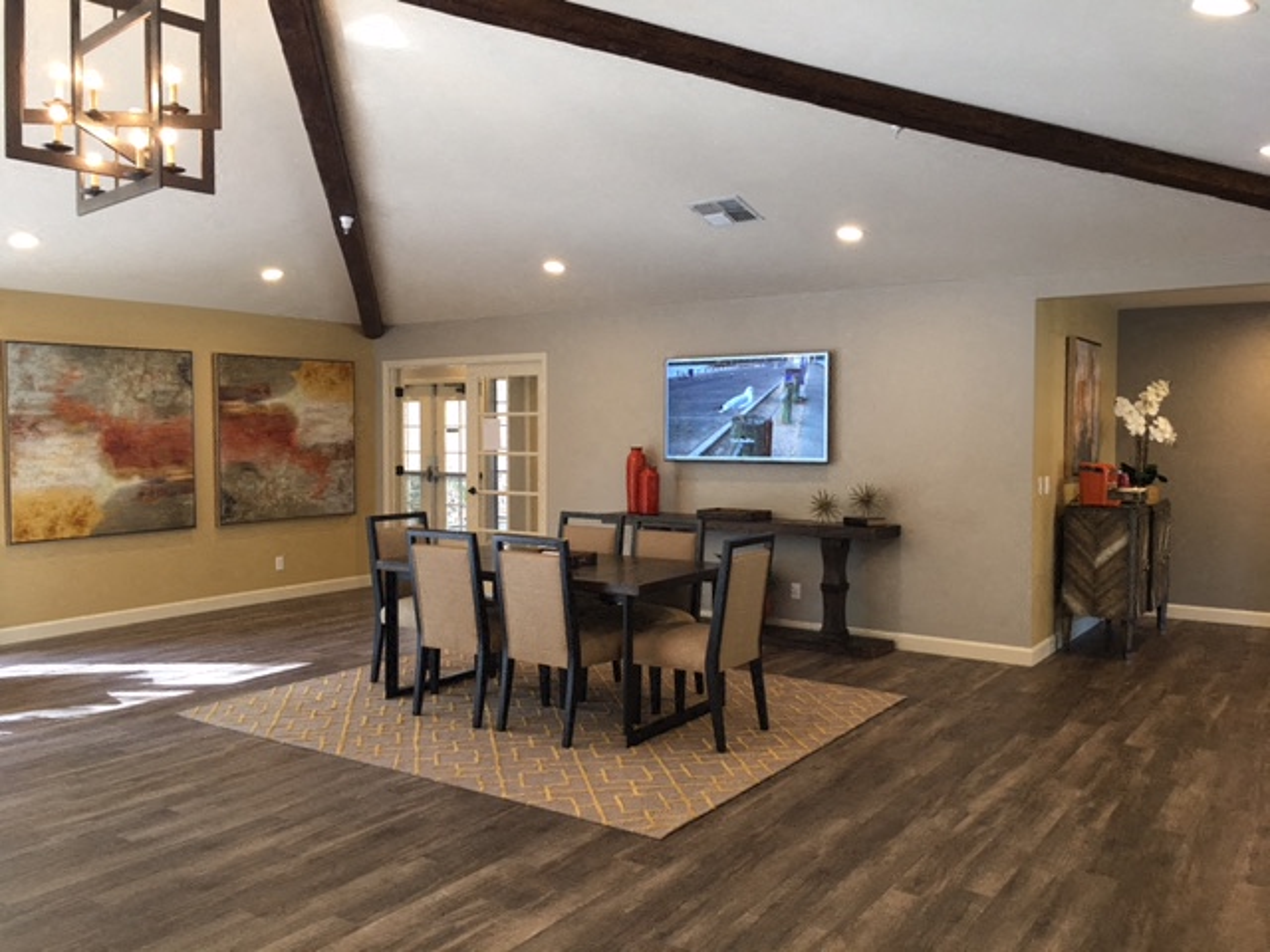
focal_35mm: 29
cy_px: 476
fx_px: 1064
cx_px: 635
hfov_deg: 61.7
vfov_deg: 48.2
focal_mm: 4.15
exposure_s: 1/15
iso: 25
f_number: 2.2
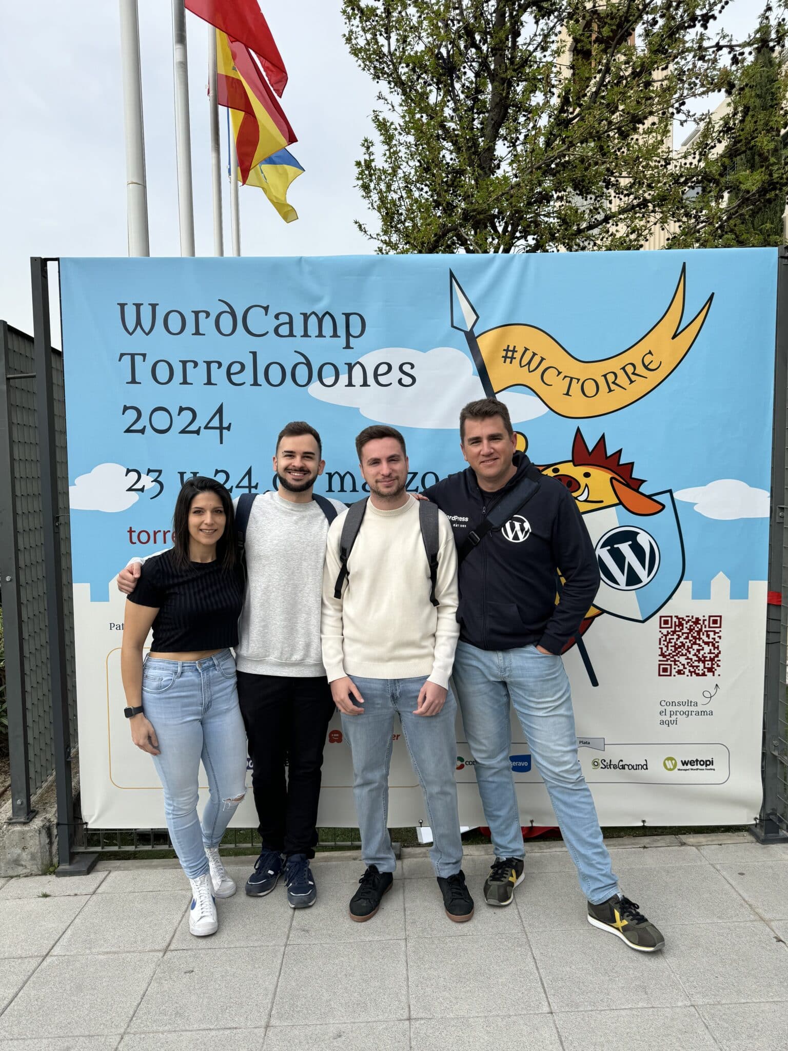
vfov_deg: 71.6
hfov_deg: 56.8
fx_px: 728
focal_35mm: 24
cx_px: 394
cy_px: 526
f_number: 1.78
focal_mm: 6.76
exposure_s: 1/1366
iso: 80
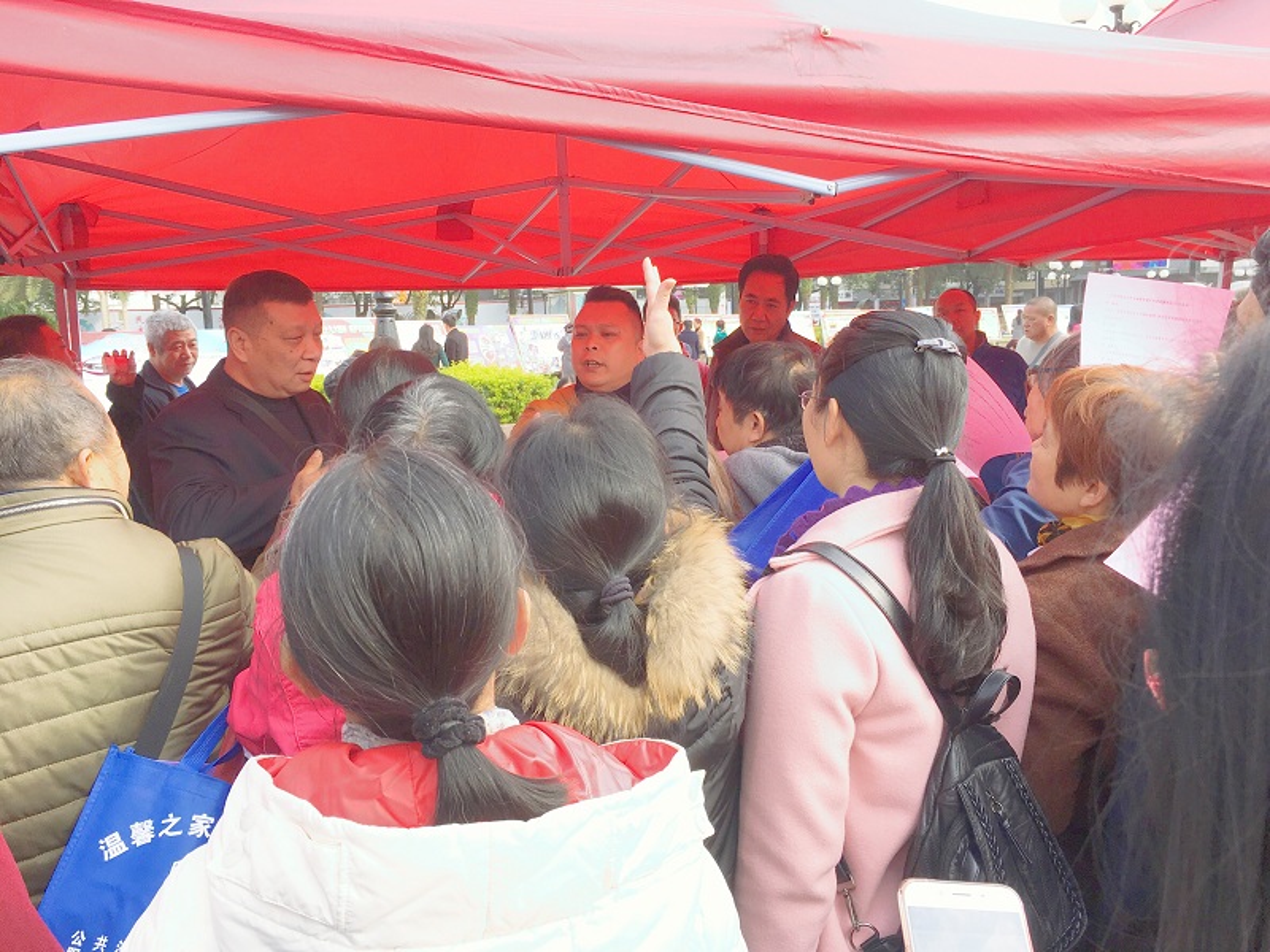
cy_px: 476
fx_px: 1064
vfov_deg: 48.2
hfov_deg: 61.7
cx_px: 635
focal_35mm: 29
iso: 25
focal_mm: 4.15
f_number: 2.2
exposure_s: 1/481
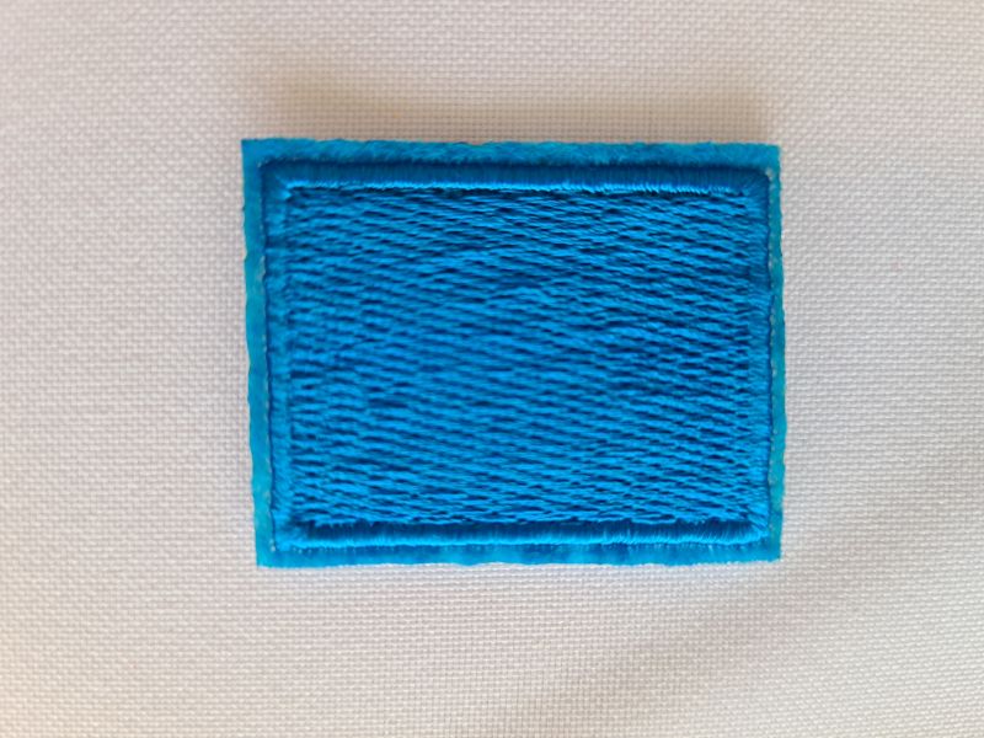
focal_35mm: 26
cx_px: 492
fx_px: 739
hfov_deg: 67.3
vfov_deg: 53.1
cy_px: 369
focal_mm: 5.4
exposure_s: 1/107
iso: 50
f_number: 1.8
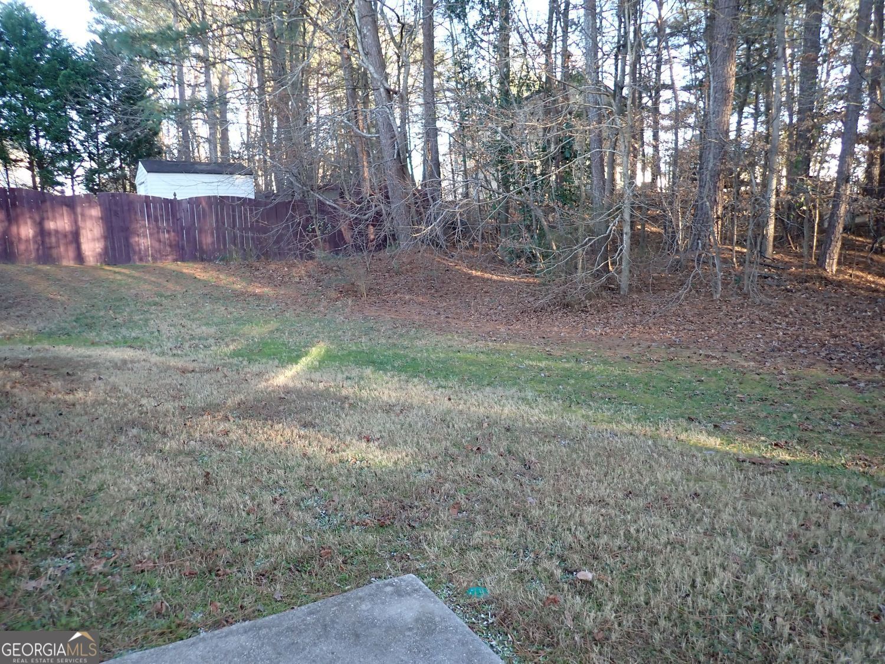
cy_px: 332
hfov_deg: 69.4
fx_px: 639
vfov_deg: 54.9
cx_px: 442
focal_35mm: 25
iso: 200
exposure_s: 1/160
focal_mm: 4.5
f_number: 2
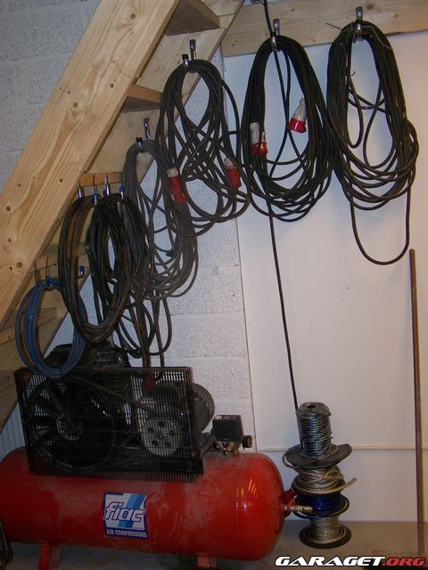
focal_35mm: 40
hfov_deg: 36.0
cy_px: 285
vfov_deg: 46.8
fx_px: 659
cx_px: 214
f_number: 2.8
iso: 80
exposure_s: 1/60
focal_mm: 6.7
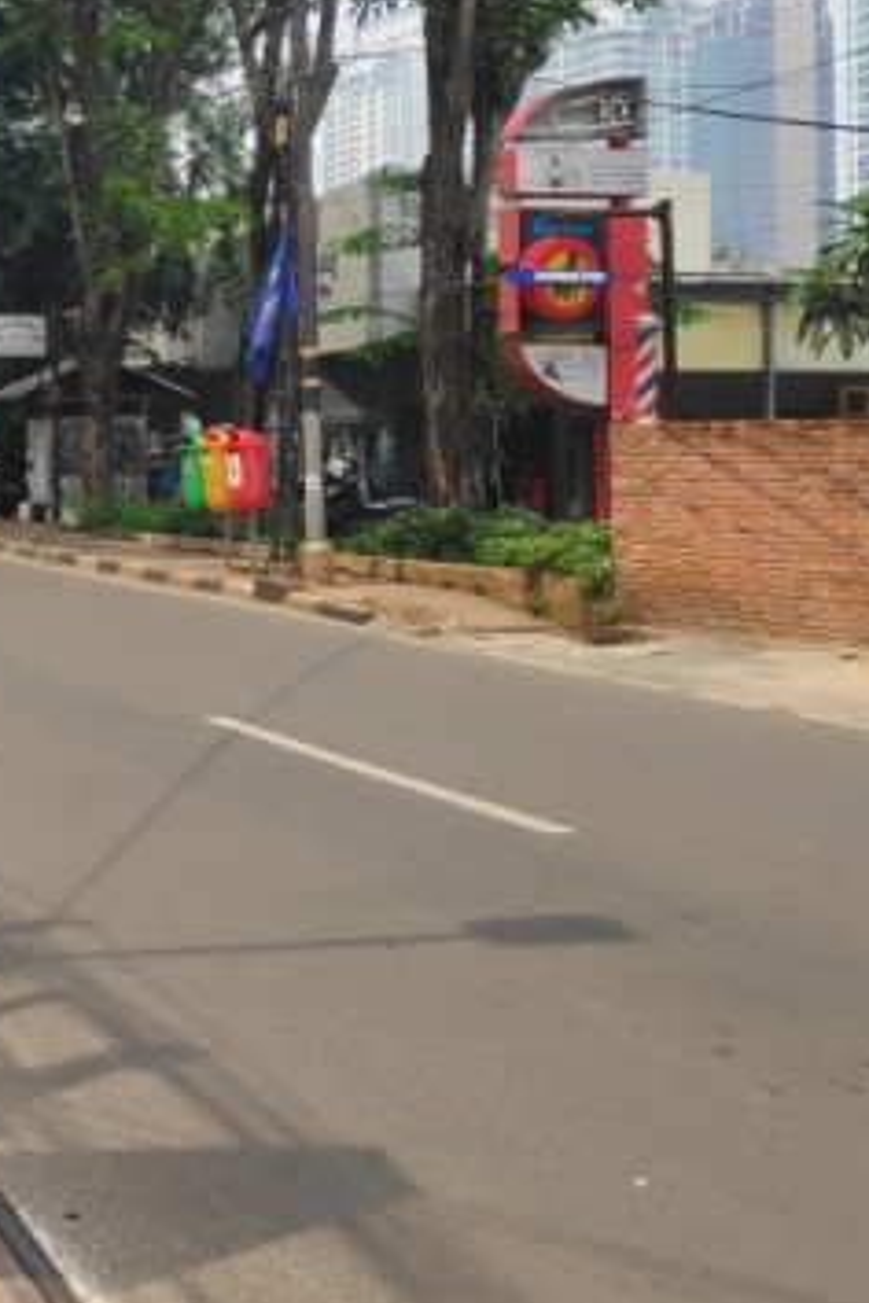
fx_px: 1702
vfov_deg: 41.1
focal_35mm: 47
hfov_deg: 25.1
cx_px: -232
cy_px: 375
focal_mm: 3.94
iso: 100
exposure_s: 1/1413
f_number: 1.9
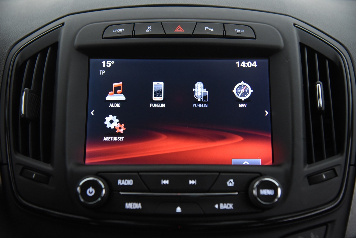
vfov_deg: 27.0
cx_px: 178
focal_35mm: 50
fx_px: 495
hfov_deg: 39.6
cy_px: 119
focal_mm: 50
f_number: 4
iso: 4000
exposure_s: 1/50
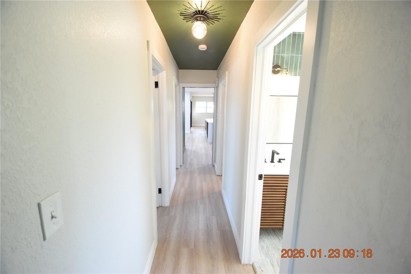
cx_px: 206
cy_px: 137
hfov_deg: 100.4
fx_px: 171
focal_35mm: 15
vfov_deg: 77.3
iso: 1400
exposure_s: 1/60
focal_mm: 10
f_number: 3.5
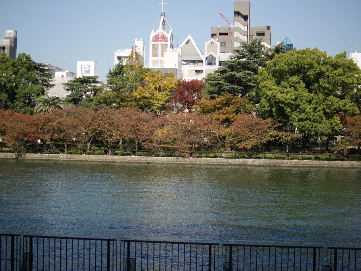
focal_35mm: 58
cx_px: 175
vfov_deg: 25.4
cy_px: 134
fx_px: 600
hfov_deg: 33.5
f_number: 1.8
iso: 100
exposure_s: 1/2500
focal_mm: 35
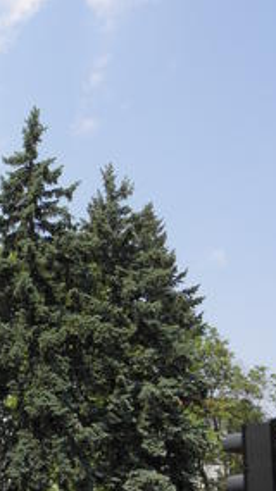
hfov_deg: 15.9
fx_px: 925
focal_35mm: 71
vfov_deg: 29.2
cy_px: 384
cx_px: -100
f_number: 5.6
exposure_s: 1/200
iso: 64
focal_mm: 5.16
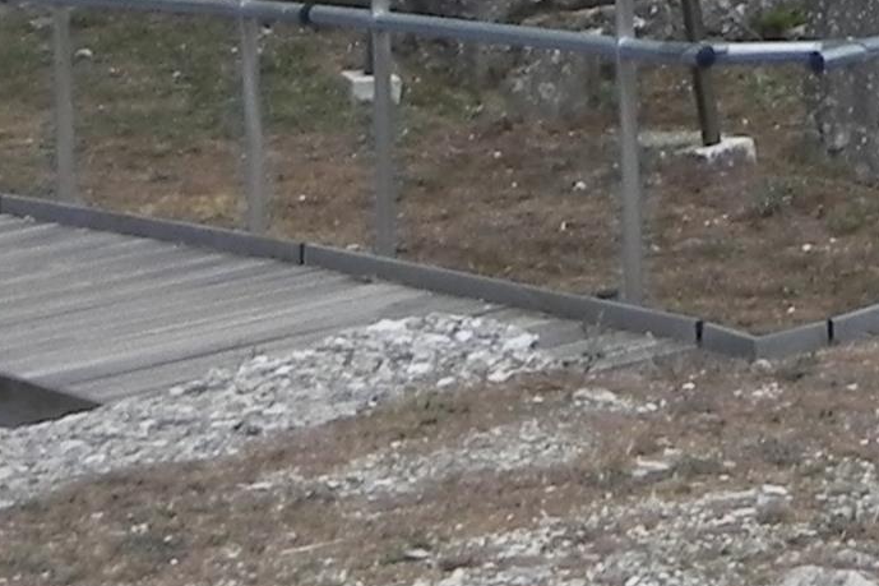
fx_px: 2831
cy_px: -779
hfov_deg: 15.7
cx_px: 1444
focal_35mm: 116
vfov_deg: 10.3
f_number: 8
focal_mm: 4.6
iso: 160
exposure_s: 1/450
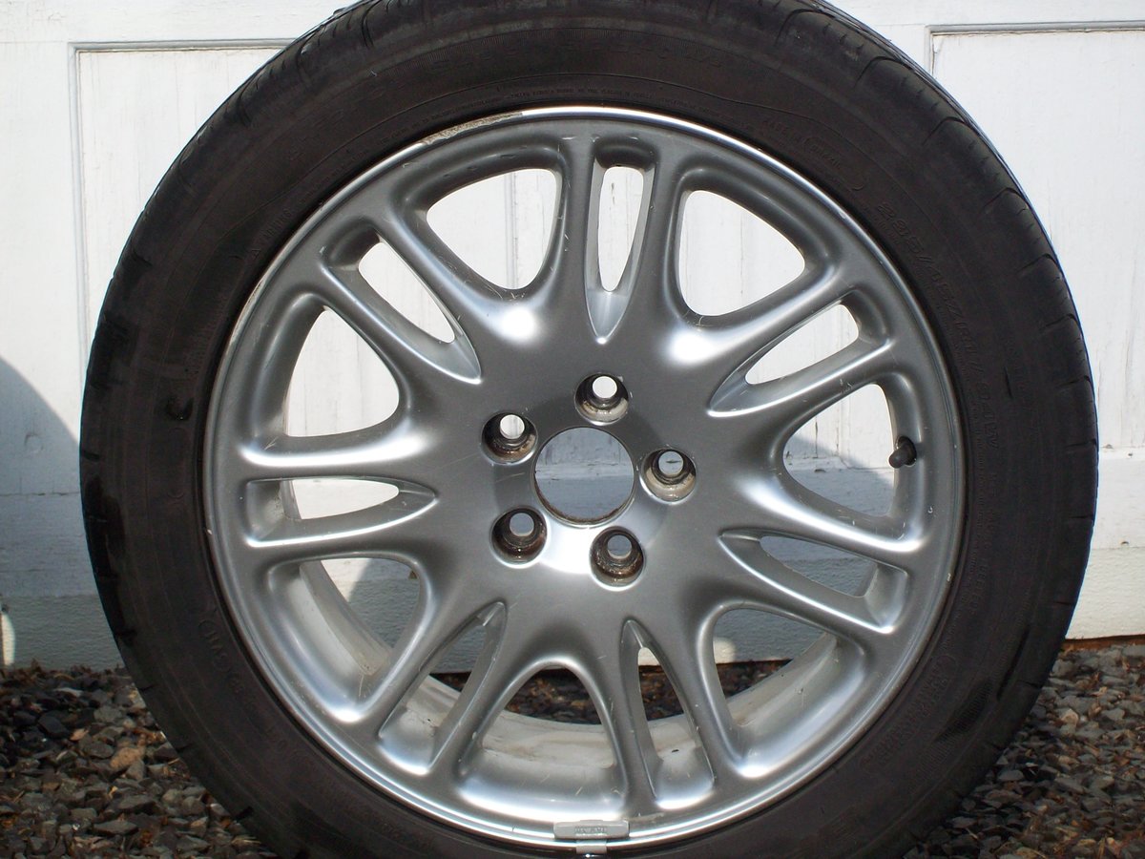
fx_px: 3572
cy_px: 430
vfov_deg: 13.7
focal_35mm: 108
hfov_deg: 18.2
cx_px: 572
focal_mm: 18
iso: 80
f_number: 4.8
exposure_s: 1/697
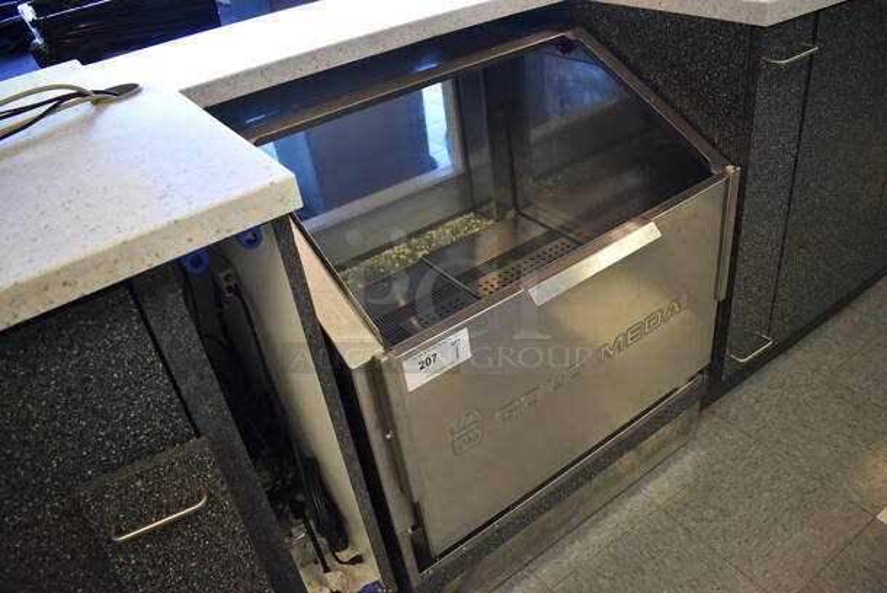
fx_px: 666
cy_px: 296
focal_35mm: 27
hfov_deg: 67.3
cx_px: 444
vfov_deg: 48.0
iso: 1100
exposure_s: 1/125
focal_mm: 18
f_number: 3.5
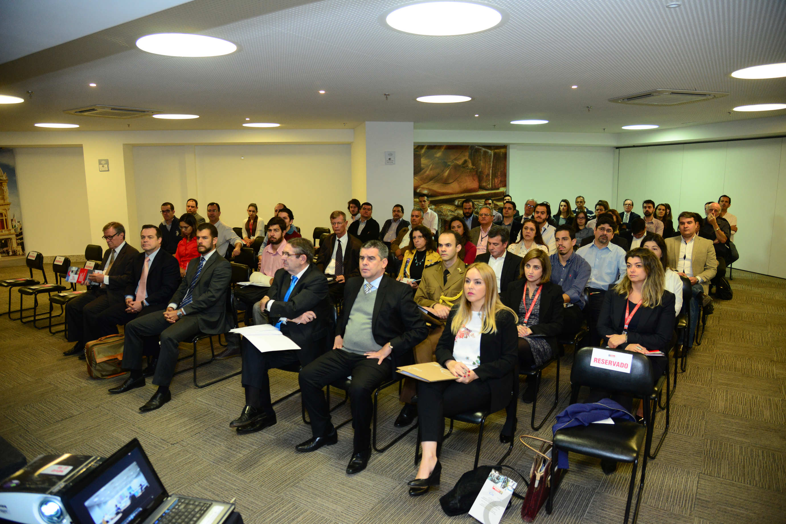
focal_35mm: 24
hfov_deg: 73.7
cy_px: 262
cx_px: 393
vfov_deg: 53.1
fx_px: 524
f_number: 4
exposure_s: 1/50
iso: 2000
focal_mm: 24
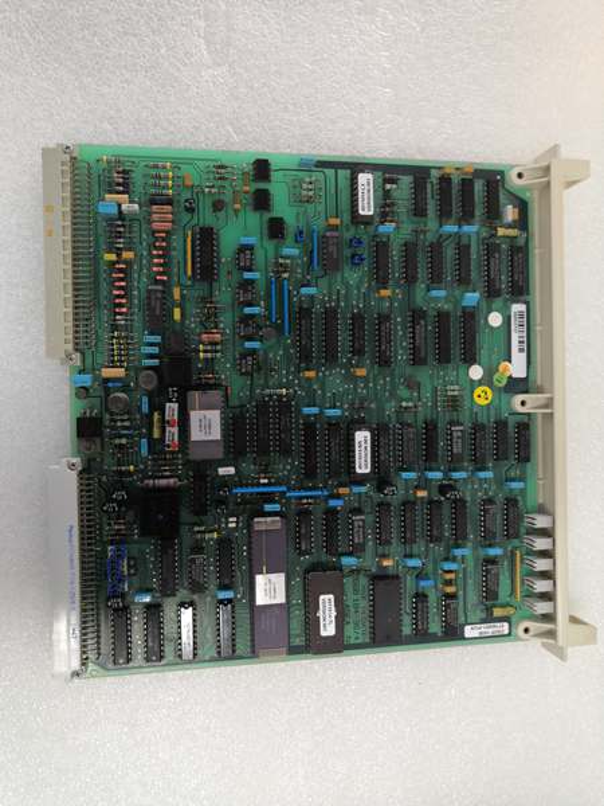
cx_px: 302
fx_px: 628
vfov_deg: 65.3
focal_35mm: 27
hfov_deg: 51.4
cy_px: 403
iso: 160
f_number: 1.8
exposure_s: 1/50
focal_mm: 3.95
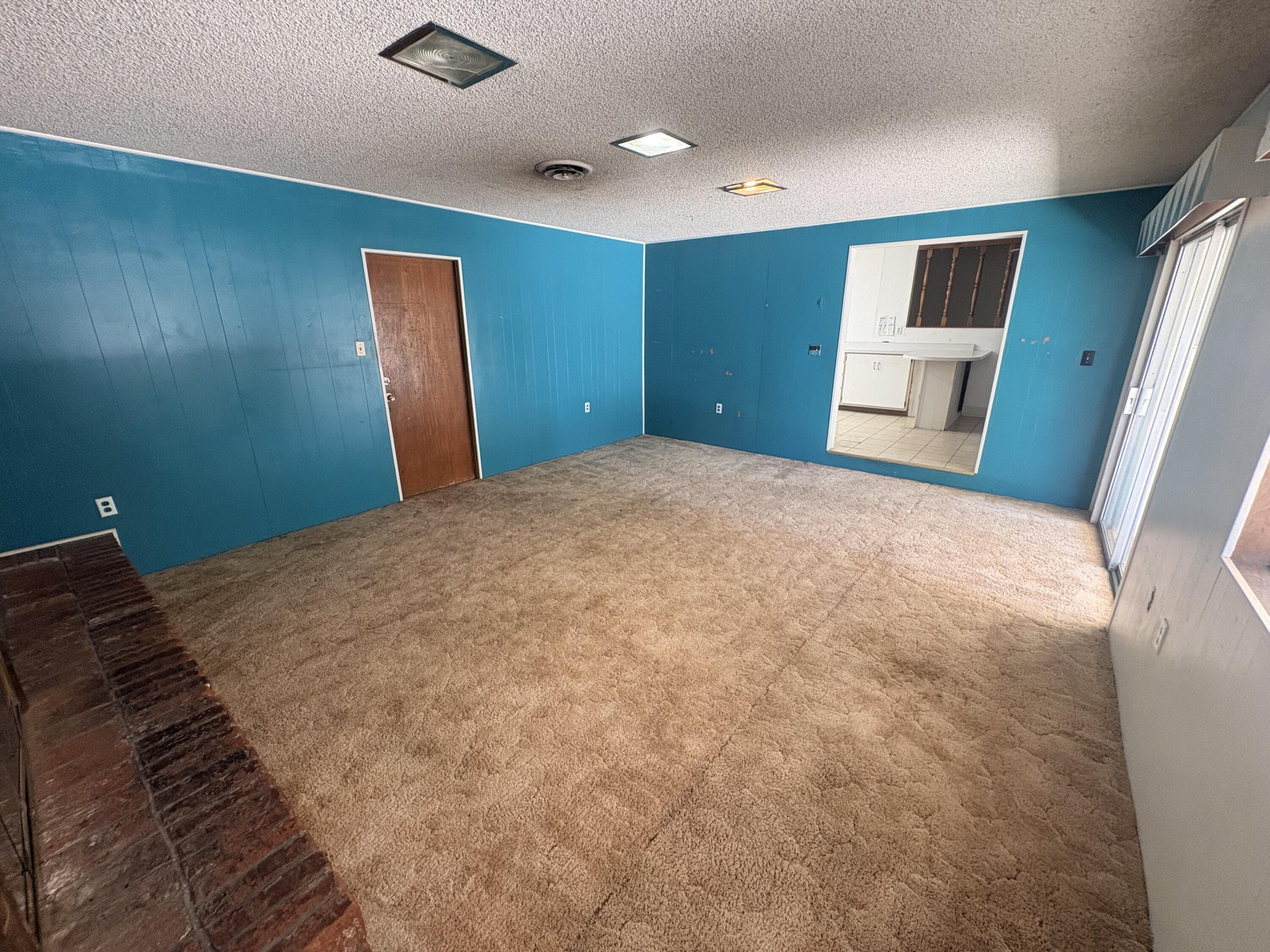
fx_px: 514
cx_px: 635
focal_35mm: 14
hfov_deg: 102.1
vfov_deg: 85.7
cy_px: 476
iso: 250
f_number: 2.2
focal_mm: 2.22
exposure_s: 1/60
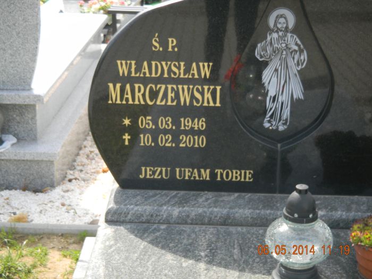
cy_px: 140
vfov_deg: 17.8
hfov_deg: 23.6
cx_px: 186
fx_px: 892
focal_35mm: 83
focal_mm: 14.9
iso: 80
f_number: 4.8
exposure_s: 1/155
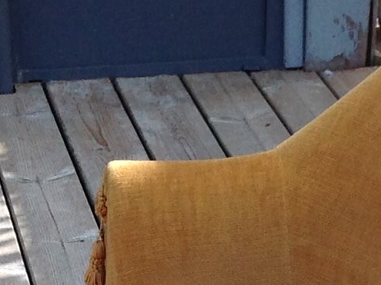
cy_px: 684
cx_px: 187
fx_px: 2014
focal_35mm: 183
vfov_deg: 7.6
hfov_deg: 10.8
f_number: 2.4
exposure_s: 1/420
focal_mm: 4.28
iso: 50
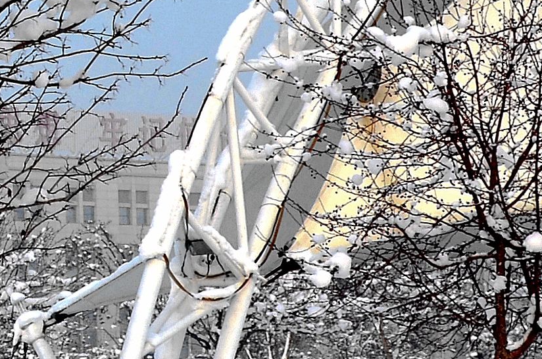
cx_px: -419
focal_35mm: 174
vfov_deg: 7.8
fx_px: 2615
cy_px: -20
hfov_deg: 11.1
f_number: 8
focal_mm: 22
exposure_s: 1/250
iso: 110
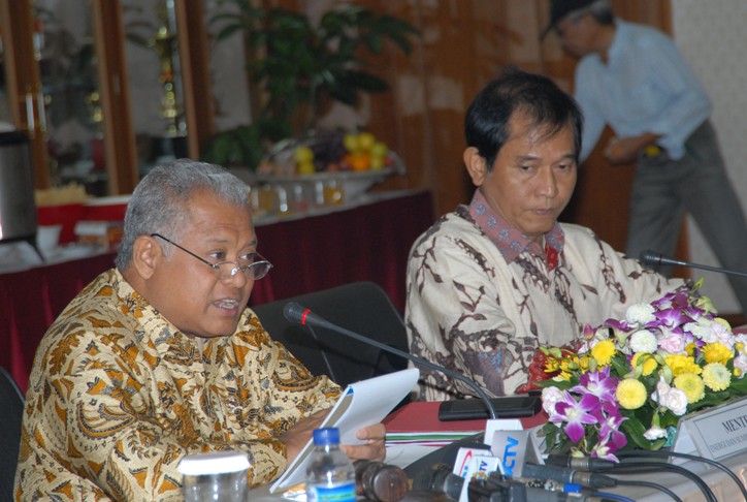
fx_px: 3743
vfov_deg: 7.7
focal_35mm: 180
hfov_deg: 11.4
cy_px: 251
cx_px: 374
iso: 640
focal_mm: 120
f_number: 5.6
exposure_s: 1/60
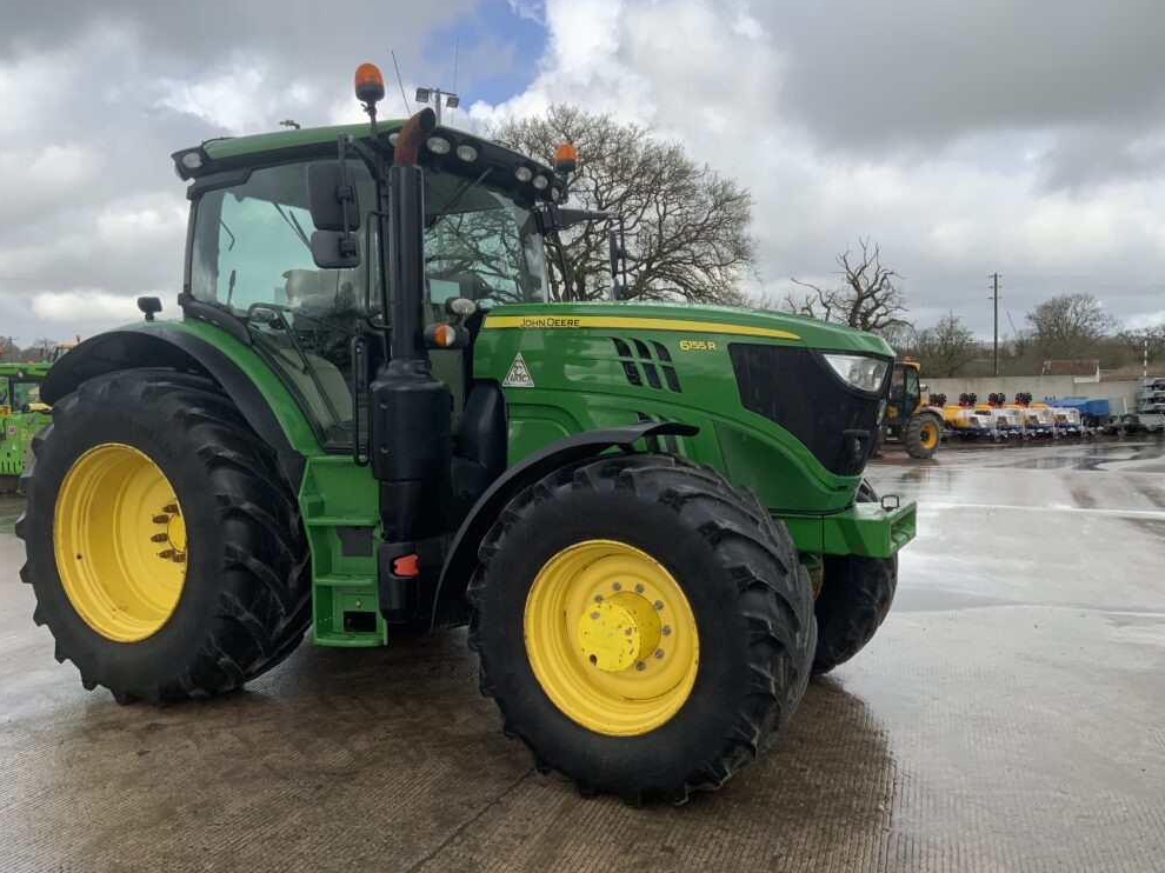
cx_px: 581
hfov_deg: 60.0
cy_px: 431
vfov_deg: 46.8
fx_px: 1009
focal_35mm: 30
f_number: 1.8
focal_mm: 3
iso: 16
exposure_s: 1/944
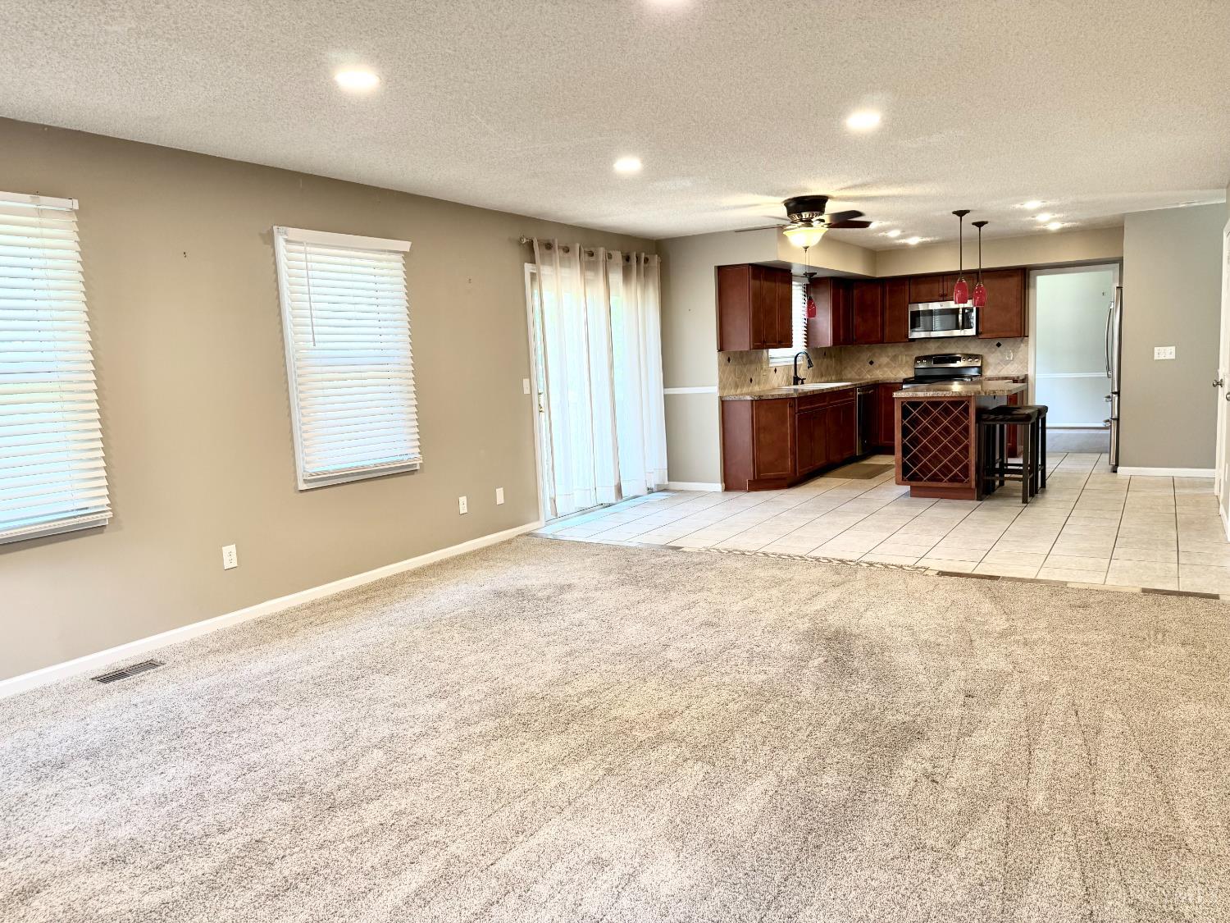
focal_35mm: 24
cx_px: 615
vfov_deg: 56.8
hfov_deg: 71.6
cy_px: 462
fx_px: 853
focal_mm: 6.76
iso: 125
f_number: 1.78
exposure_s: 1/60
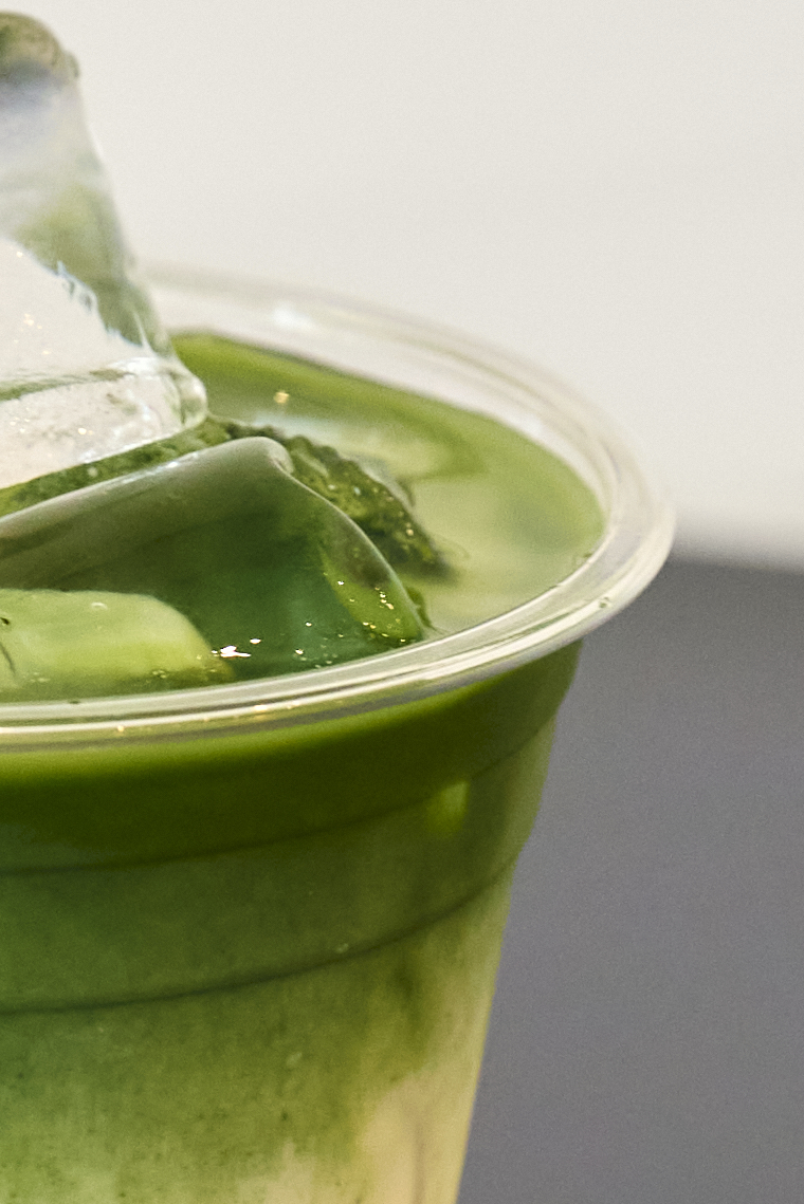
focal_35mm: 337
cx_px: -109
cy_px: 449
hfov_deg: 4.1
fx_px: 11282
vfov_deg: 6.1
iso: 1600
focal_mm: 64
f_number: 5.6
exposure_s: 1/100
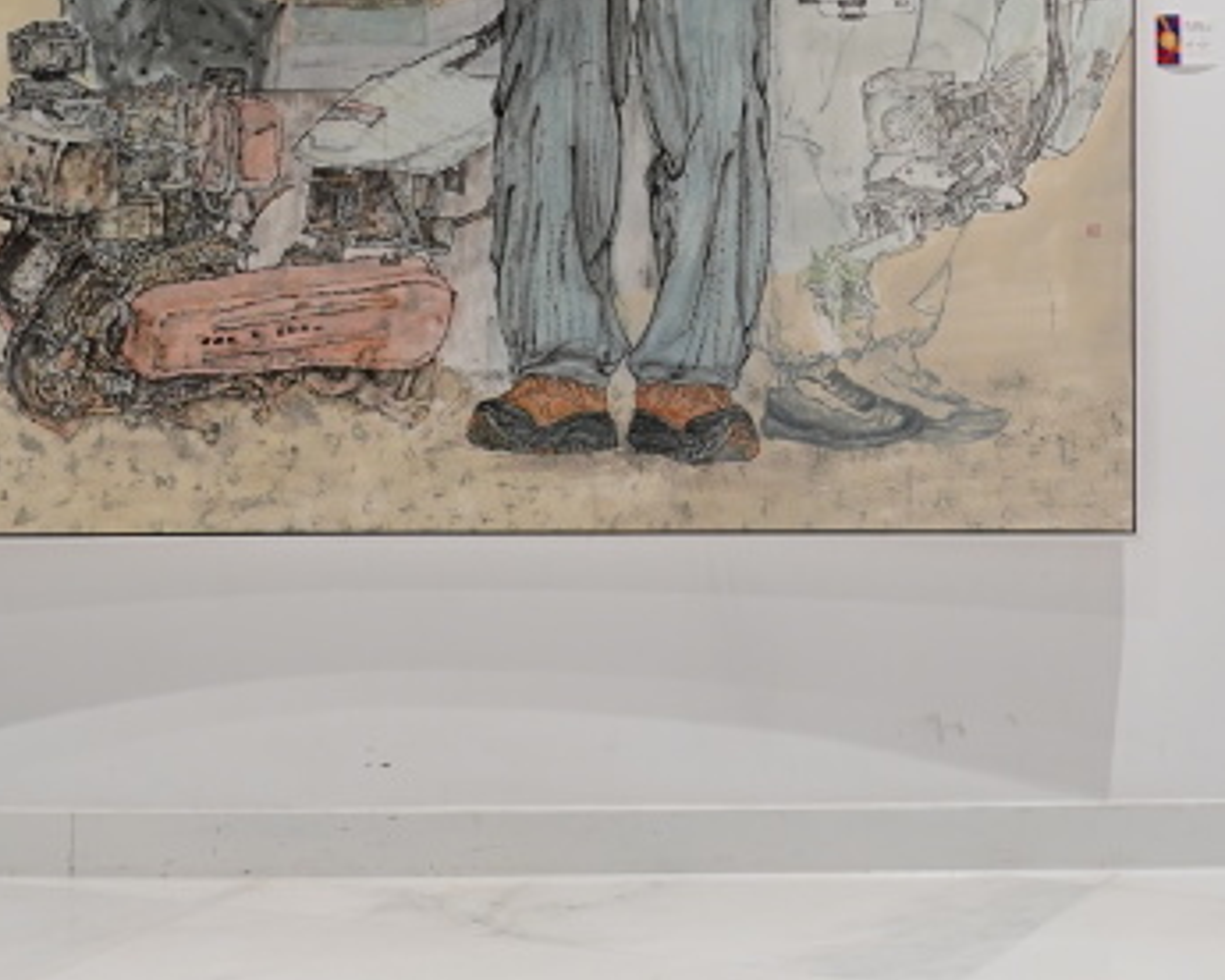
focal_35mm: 106
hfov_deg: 18.1
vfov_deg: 14.2
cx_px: 614
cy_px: -105
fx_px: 3843
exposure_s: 1/50
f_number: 5
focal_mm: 38
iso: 800
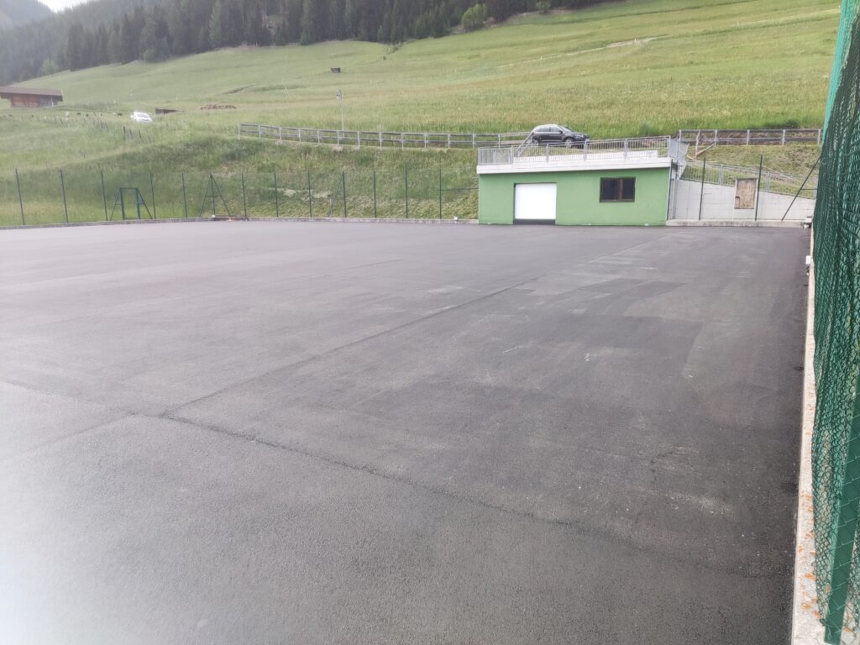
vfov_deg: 54.9
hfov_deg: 69.4
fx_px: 621
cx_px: 430
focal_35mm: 25
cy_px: 322
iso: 50
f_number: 1.79
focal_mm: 4.71
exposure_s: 1/104
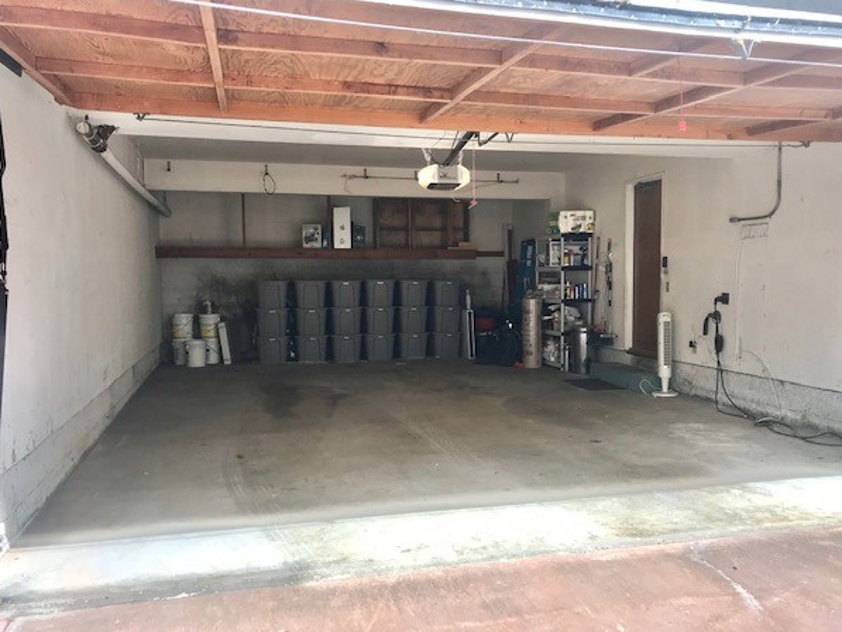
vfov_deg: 46.8
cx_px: 440
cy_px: 327
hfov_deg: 59.9
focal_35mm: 30
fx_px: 730
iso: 20
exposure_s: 1/161
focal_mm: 3.99
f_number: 1.8
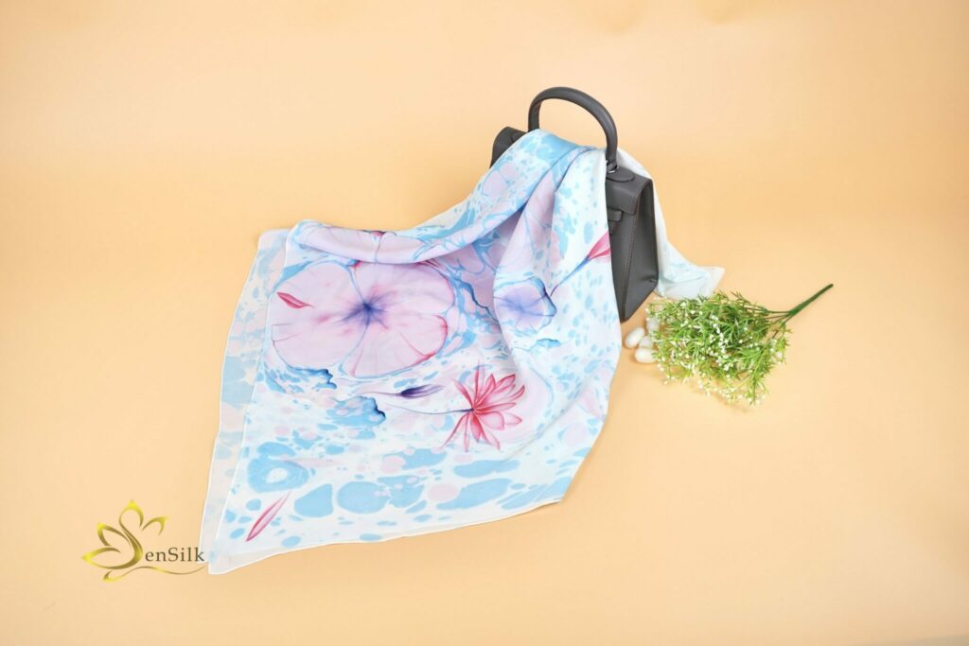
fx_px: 915
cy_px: 323
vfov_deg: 38.9
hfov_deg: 55.8
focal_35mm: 34
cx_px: 484
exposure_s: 1/400
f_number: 4
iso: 400
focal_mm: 34
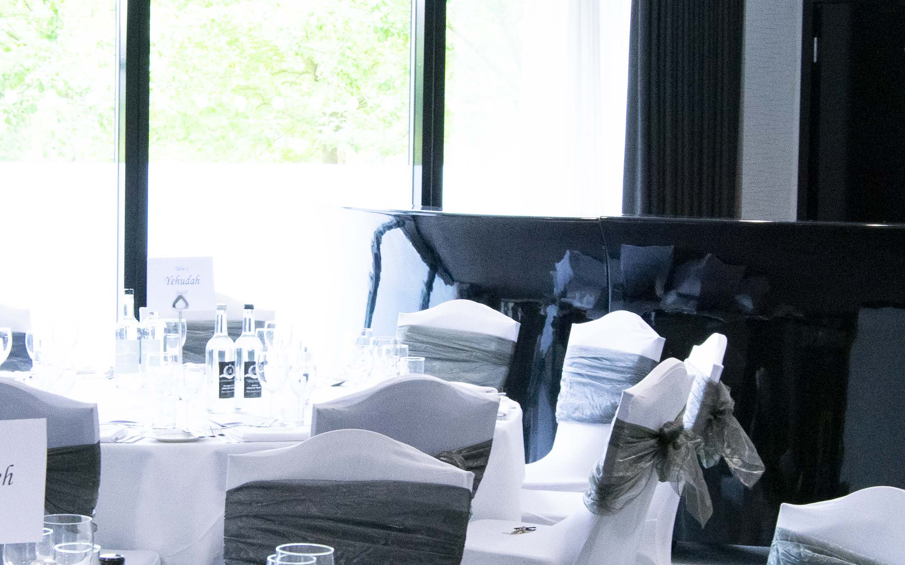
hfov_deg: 22.2
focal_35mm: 93
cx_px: 313
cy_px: 311
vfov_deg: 14.1
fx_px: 2294
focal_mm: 22
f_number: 5.6
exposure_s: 1/125
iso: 400
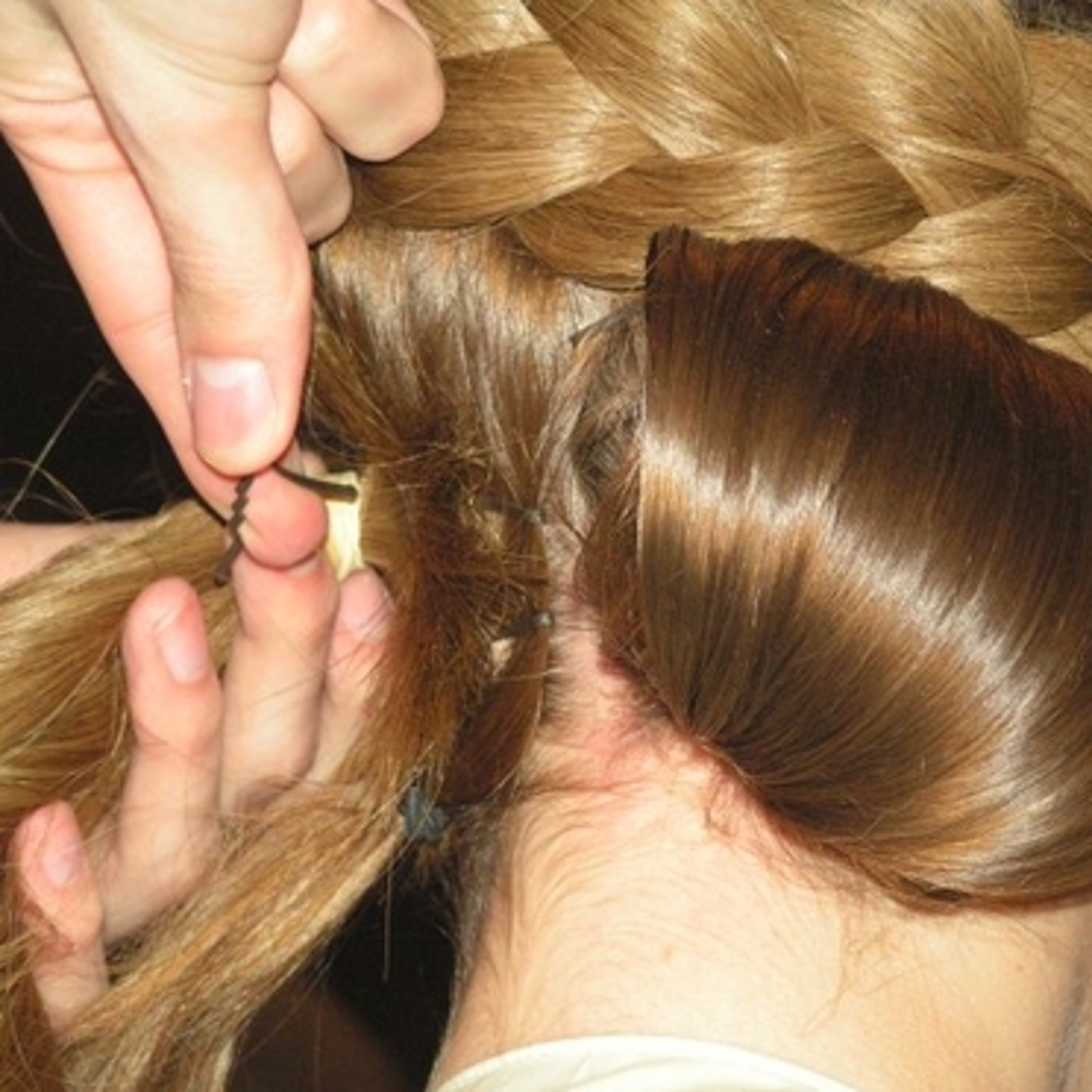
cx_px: 540
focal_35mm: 177
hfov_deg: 9.9
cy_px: 547
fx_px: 6317
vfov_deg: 9.9
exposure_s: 1/160
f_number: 3.2
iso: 200
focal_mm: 24.8
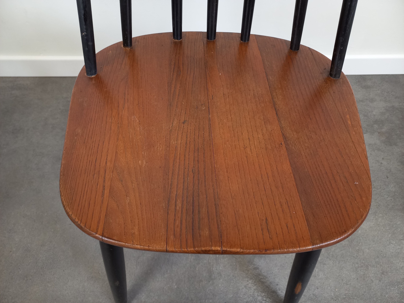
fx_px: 292
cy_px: 152
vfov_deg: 54.9
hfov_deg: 69.4
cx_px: 202
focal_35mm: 25
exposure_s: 1/50
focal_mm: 4.65
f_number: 1.8
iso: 320
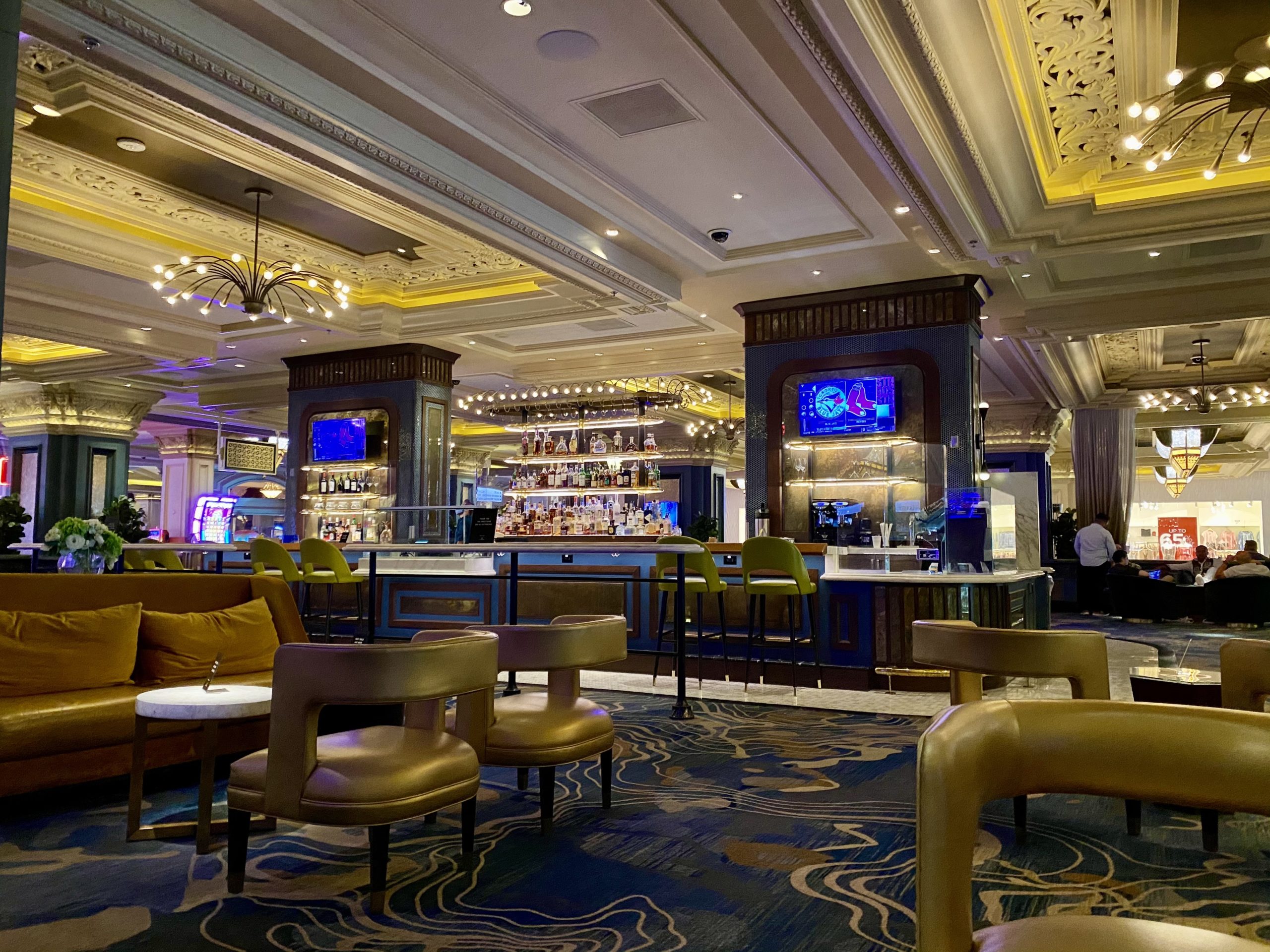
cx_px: 635
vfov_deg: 53.1
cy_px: 476
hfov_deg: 67.3
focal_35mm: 26
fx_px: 954
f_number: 1.8
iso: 800
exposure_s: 1/30
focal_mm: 4.25
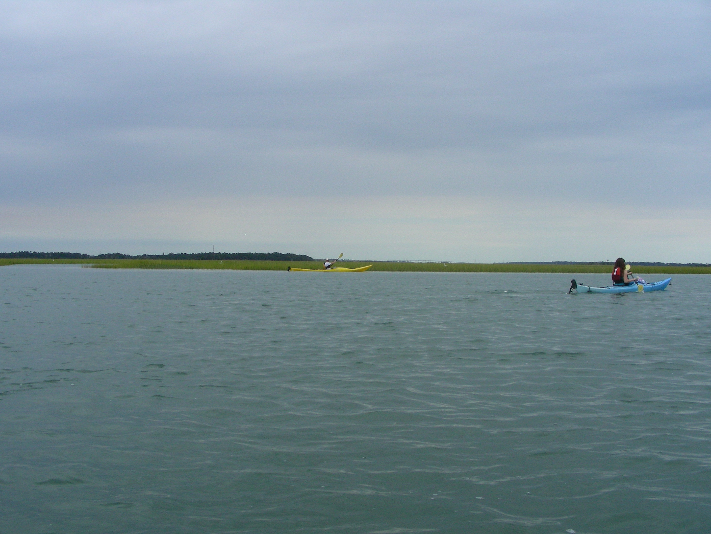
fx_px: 781
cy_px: 267
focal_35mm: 38
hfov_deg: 49.0
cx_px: 356
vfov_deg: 37.7
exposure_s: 1/452
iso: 50
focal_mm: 6.3
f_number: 5.6
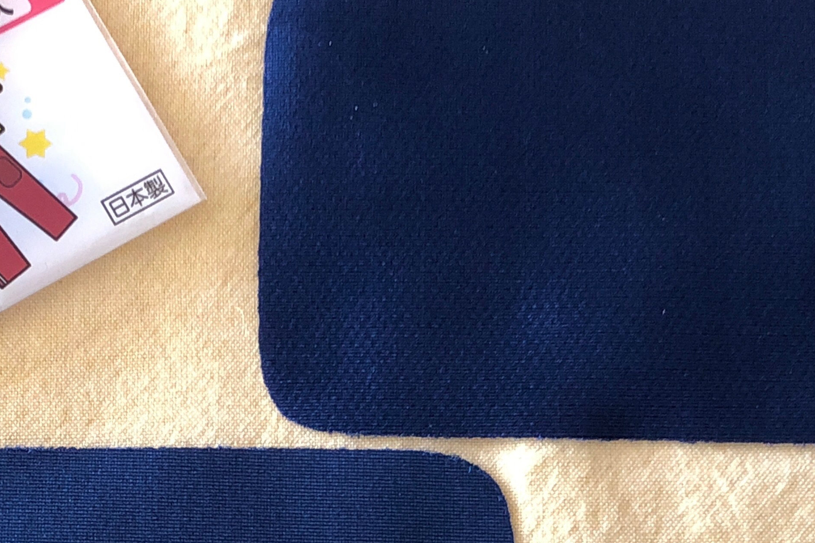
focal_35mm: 104
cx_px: 284
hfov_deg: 19.6
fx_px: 2354
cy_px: 442
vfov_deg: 13.1
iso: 64
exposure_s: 1/15
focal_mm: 3.99
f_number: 1.8
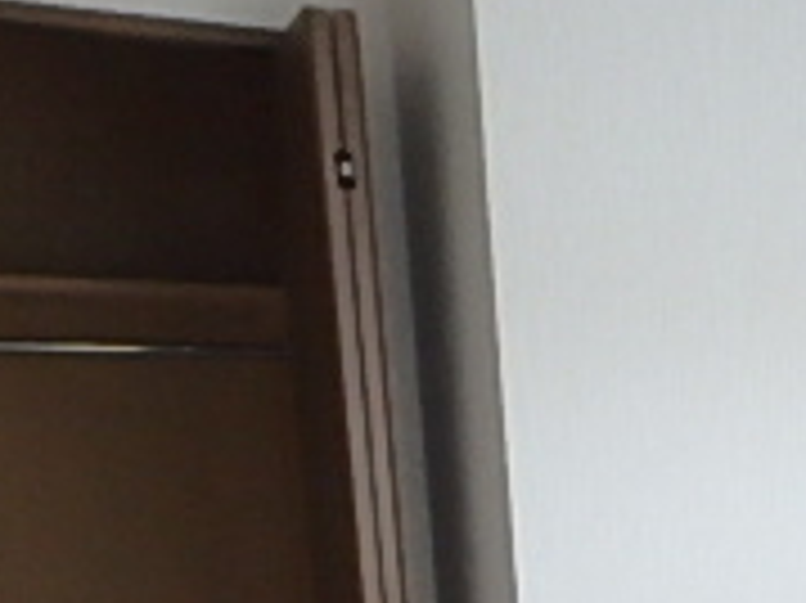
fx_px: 1745
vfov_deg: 17.6
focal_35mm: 75
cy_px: 909
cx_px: 1121
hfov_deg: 22.5
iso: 500
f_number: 3.5
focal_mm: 3.7
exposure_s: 1/30
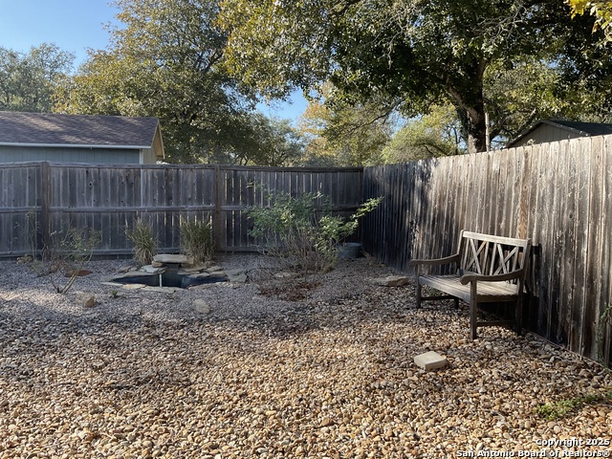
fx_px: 513
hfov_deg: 61.7
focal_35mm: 29
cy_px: 230
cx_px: 306
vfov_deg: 48.2
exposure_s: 1/442
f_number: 1.8
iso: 16
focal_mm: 3
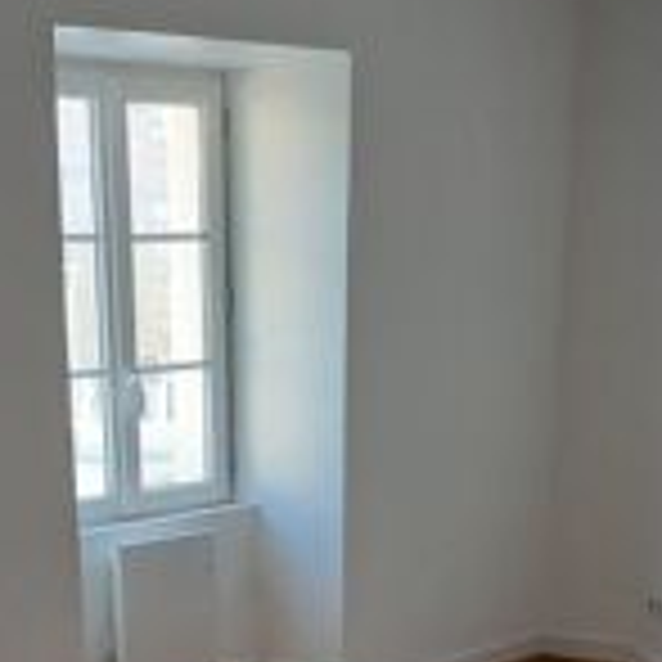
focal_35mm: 64
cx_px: 167
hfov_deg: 26.5
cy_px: 745
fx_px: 1385
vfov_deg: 24.8
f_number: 2
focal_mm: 4.6
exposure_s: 1/50
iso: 100
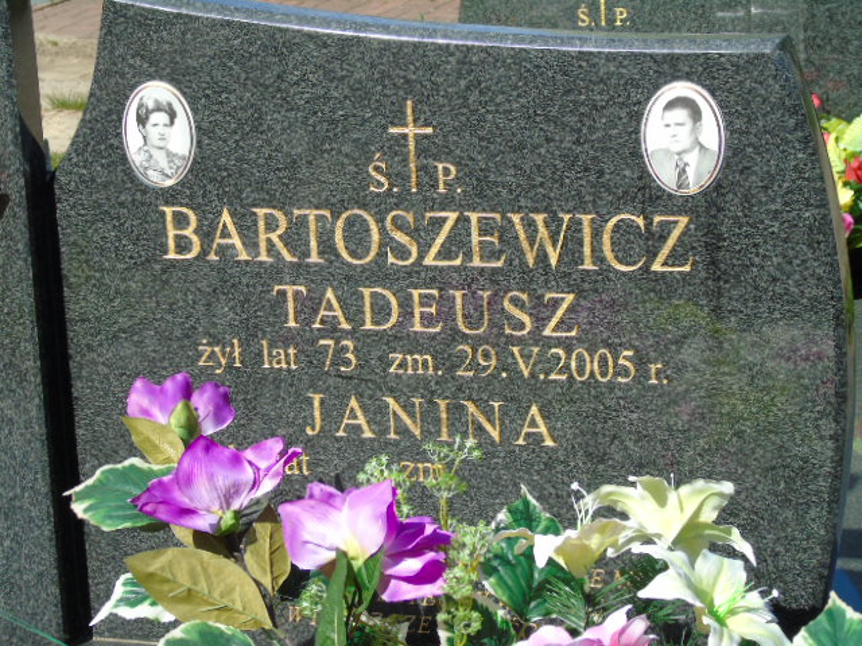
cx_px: 431
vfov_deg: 13.7
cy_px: 323
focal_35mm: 108
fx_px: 2689
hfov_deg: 18.2
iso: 80
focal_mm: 19
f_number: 4.4
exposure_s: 1/400
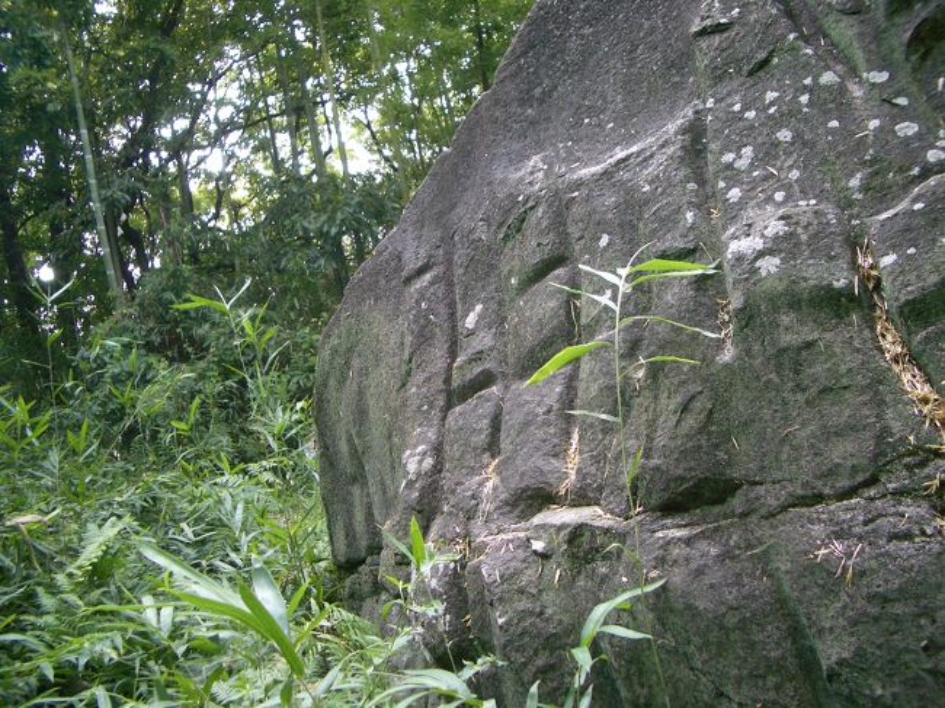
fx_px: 955
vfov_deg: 40.7
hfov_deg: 52.6
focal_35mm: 35
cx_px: 472
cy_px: 354
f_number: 2.6
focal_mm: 5.8
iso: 100
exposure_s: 1/100
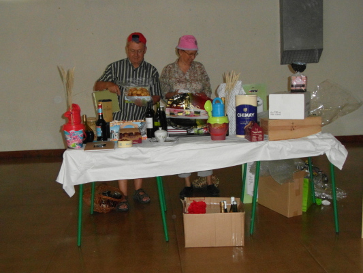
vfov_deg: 35.1
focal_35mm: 41
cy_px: 136
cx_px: 182
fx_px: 430
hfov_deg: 45.8
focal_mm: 6.8
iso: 480
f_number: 3.6
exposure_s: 1/45
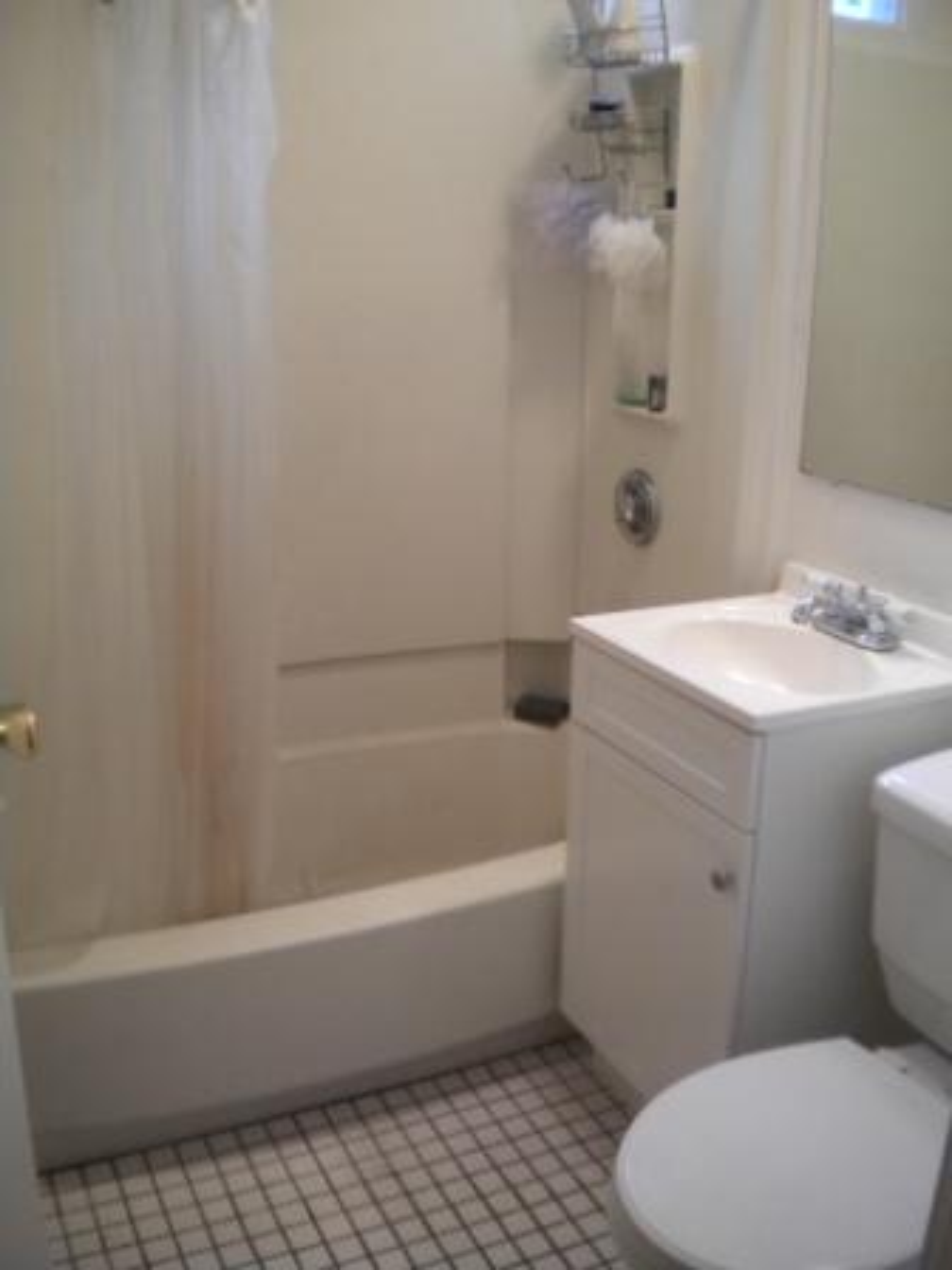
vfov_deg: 52.6
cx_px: 476
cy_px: 635
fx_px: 1283
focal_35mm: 35
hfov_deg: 40.7
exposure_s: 1/30
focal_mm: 6.3
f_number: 3.1
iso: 400
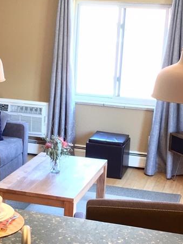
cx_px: 66
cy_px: 153
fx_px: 543
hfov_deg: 19.1
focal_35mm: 77
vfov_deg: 25.3
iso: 160
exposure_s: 1/30
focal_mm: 4.15
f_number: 2.2
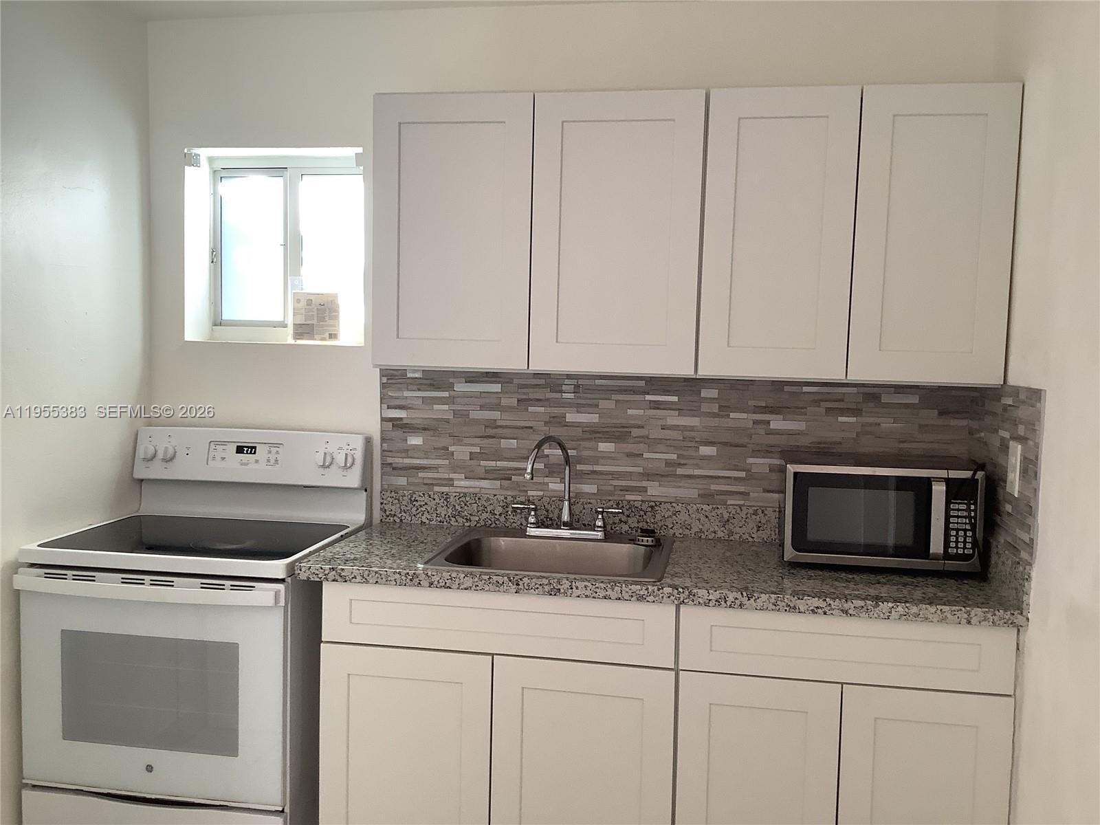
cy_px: 412
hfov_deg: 58.4
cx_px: 550
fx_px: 985
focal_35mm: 31
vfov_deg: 45.4
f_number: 2.4
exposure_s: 1/60
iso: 80
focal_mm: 3.3
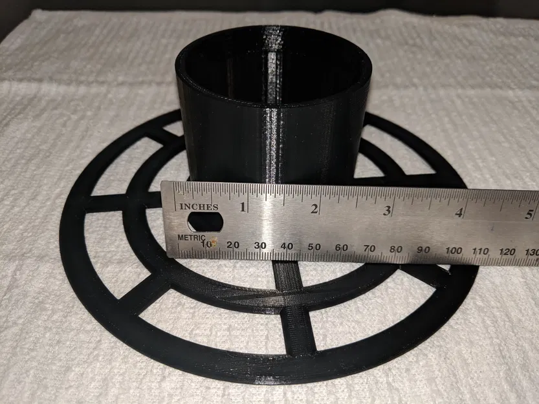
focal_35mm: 27
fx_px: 420
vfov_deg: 51.4
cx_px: 270
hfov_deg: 65.3
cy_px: 202
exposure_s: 1/120
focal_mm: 4.44
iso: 191
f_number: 1.8
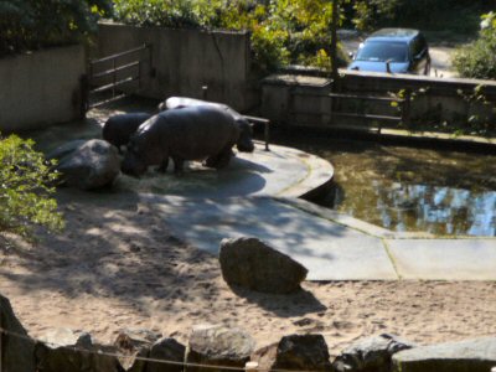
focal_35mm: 137
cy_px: 186
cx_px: 248
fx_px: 1963
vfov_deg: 10.8
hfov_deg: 14.4
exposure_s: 1/800
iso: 100
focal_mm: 20.4
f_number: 4
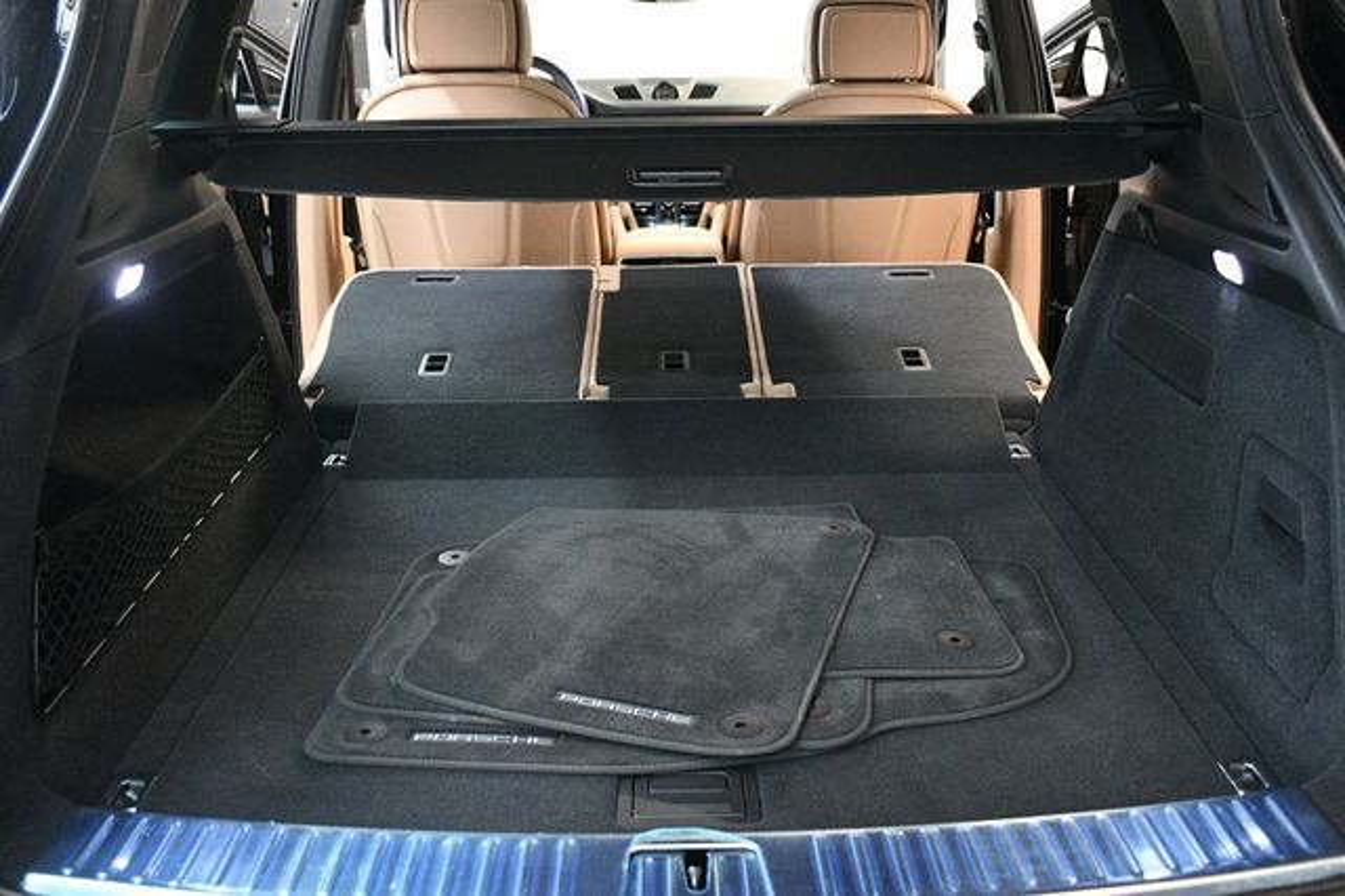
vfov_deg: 38.8
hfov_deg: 55.8
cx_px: 672
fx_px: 1270
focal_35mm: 34
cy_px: 448
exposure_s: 1/60
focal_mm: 23
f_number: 3.8
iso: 4500
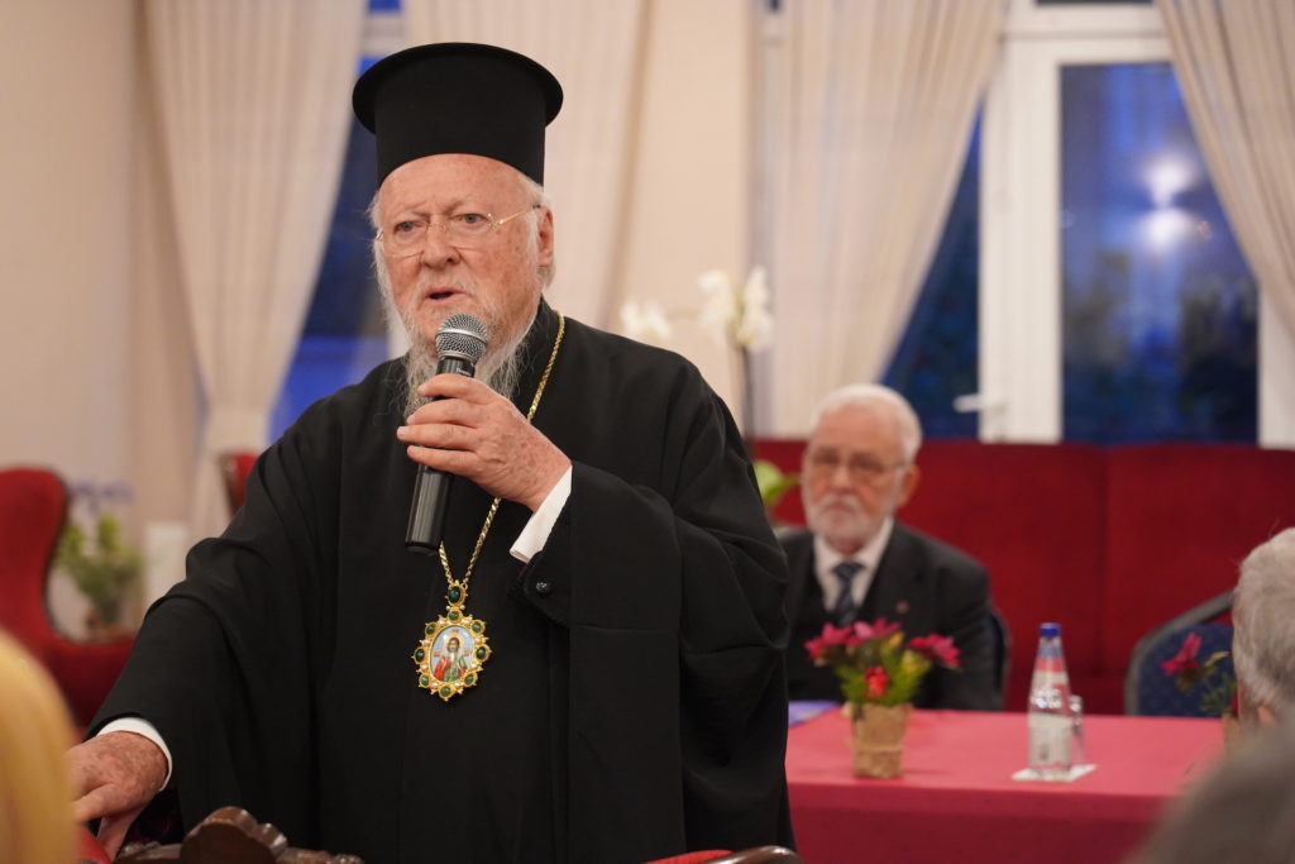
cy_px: 432
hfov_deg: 19.5
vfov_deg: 13.0
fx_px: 3777
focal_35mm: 105
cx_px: 648
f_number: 4
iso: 5000
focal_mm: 105
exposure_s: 1/160
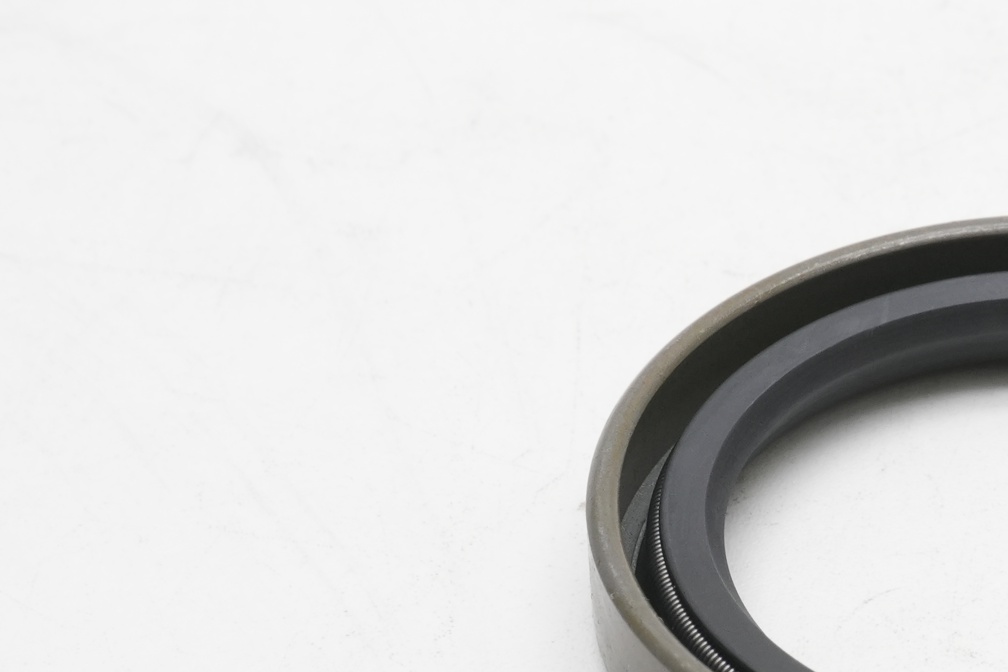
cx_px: 1078
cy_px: 541
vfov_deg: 8.2
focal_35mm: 166
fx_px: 4662
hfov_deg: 12.2
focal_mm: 37
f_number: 11
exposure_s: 1/60
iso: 640
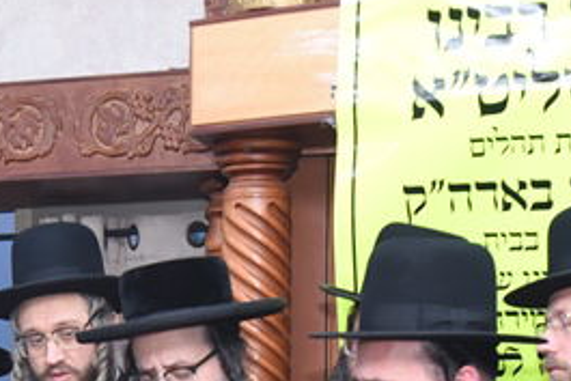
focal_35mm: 135
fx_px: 2142
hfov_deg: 14.9
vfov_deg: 9.8
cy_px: 619
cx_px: -15
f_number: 5
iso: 1250
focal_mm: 35
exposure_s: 1/125
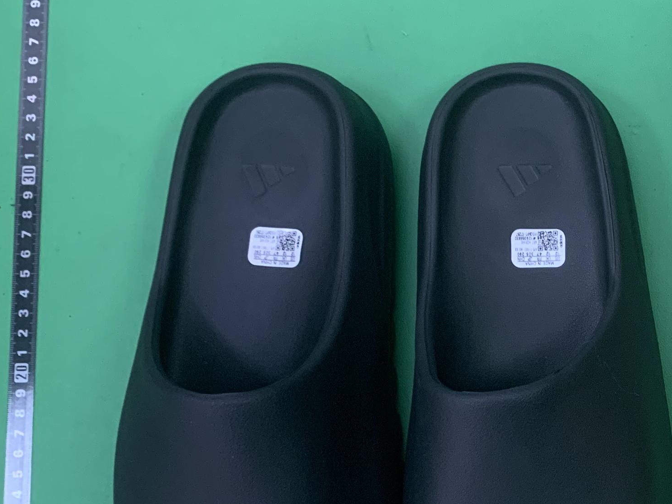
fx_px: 1378
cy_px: 383
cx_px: 723
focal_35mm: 71
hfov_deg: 25.6
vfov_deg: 20.5
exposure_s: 1/60
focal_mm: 4.25
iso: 250
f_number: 1.8
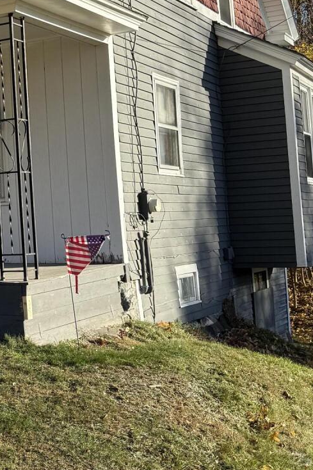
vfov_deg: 29.4
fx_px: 887
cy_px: 140
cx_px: -127
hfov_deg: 18.2
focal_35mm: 68
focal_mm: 6.76
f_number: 1.78
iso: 80
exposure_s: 1/1464
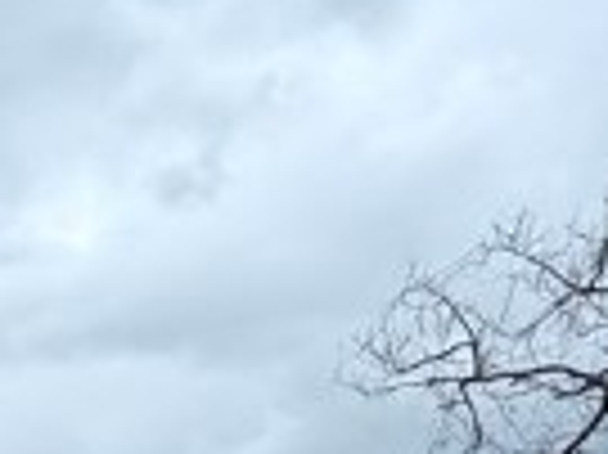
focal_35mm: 106
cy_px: 1052
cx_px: -730
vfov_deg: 11.7
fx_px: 1860
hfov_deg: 14.3
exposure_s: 1/2165
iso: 50
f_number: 2.2
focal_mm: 2.22
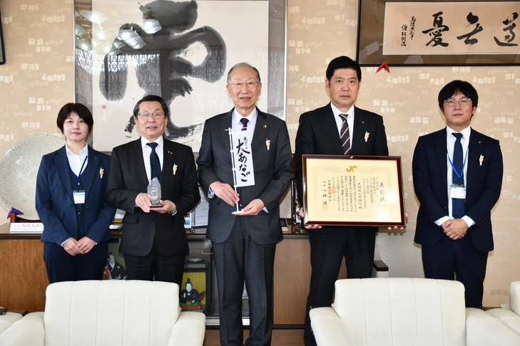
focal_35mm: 45
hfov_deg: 43.6
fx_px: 650
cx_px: 260
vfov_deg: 29.9
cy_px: 173
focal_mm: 30
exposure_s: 1/60
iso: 400
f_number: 4
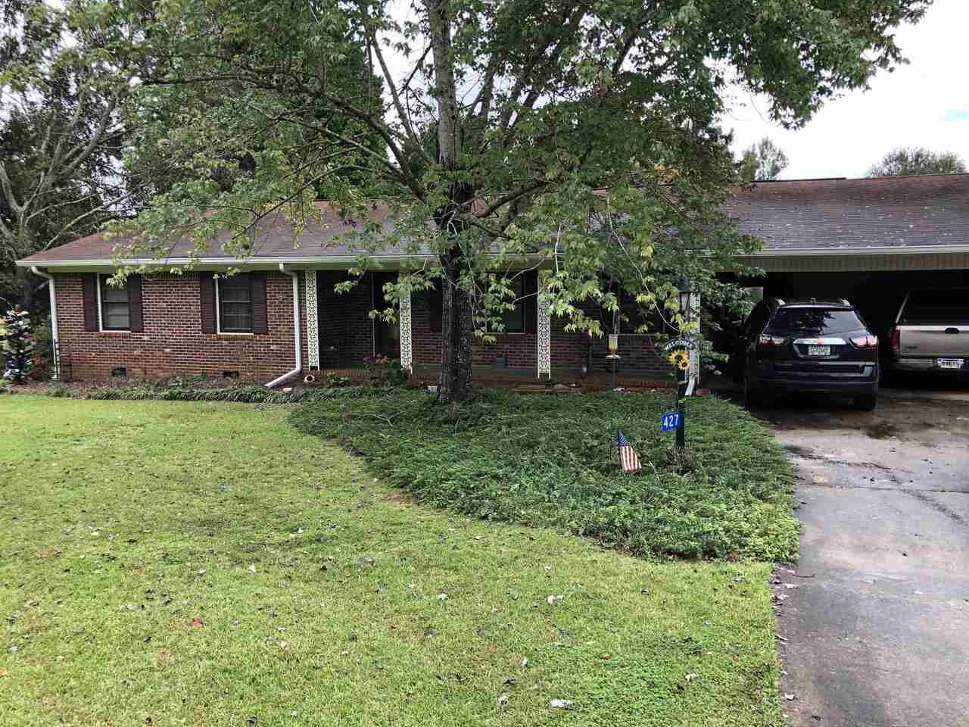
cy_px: 364
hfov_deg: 63.4
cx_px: 484
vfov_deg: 49.7
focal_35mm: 28
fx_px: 784
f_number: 1.8
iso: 20
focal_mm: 3.99
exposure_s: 1/282
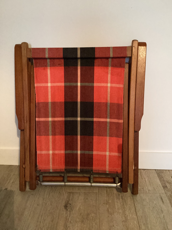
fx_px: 205
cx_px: 86
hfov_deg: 45.4
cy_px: 115
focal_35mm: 31
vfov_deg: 58.4
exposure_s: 1/20
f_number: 2.4
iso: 640
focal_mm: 3.3
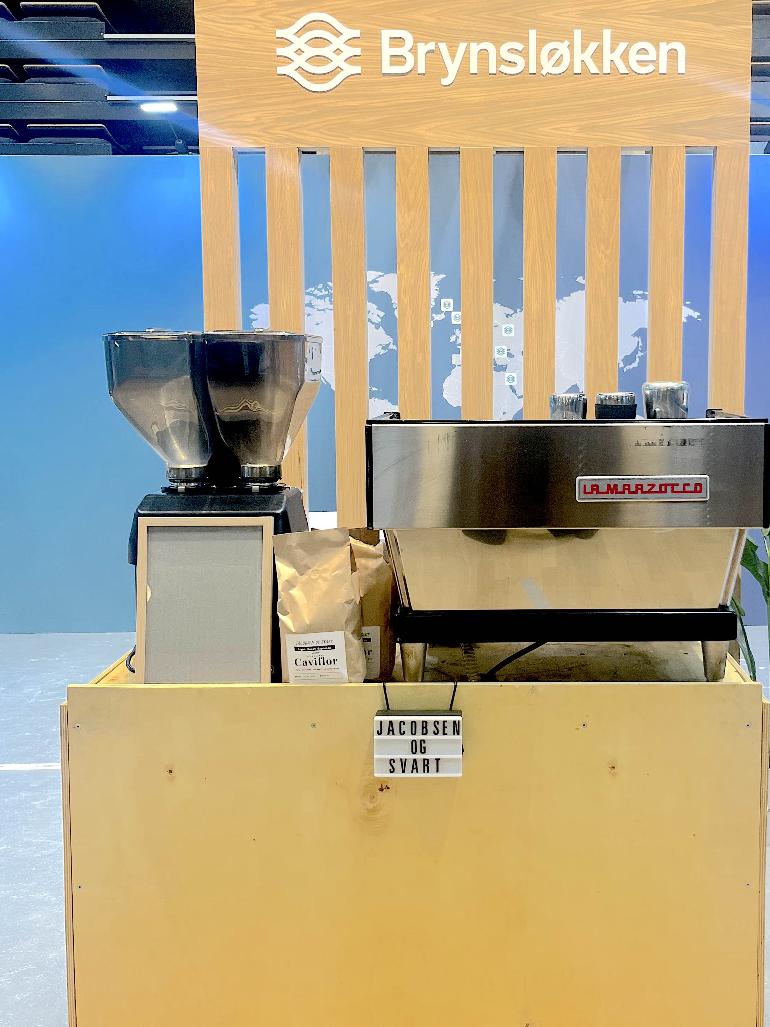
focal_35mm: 36
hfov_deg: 39.3
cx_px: 491
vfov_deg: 51.3
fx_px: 1068
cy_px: 462
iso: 100
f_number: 1.6
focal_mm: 5.1
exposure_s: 1/100
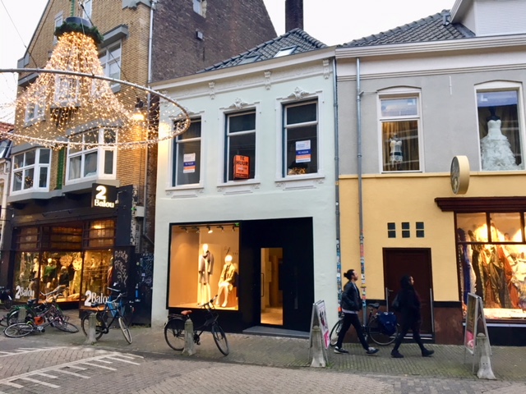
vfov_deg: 48.2
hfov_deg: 61.7
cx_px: 263
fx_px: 441
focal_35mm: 29
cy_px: 197
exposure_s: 1/33
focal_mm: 4.15
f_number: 2.2
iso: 80
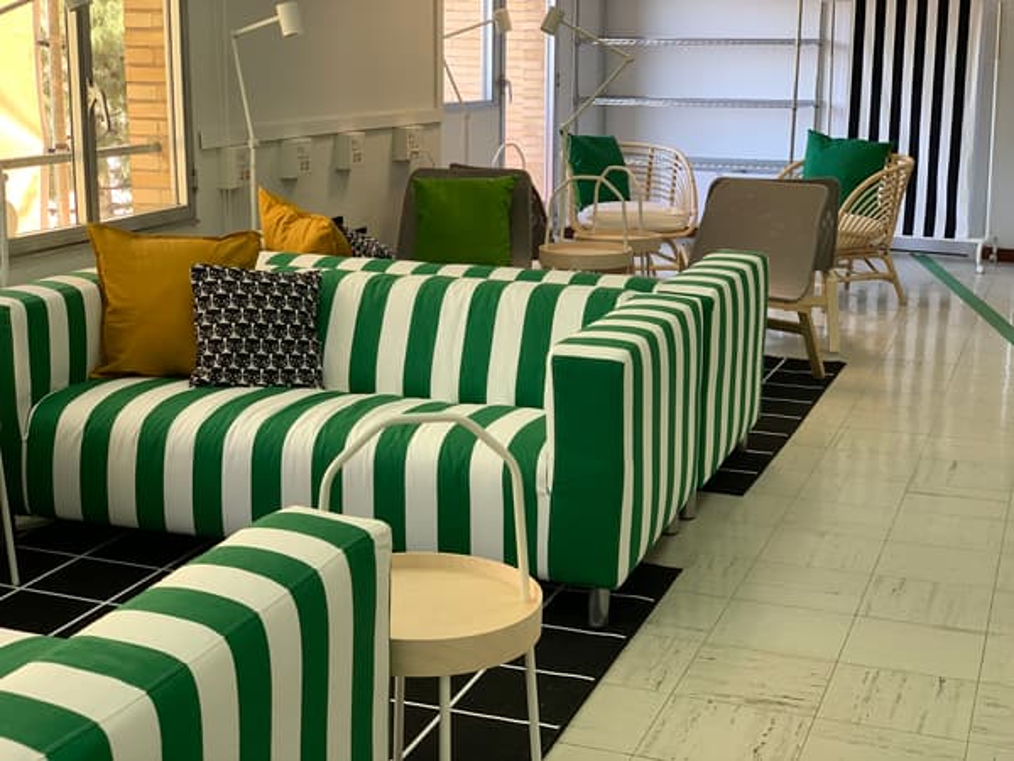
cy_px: 380
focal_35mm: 52
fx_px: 1523
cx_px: 507
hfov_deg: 36.8
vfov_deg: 28.0
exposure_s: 1/100
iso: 64
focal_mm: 6
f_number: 2.4
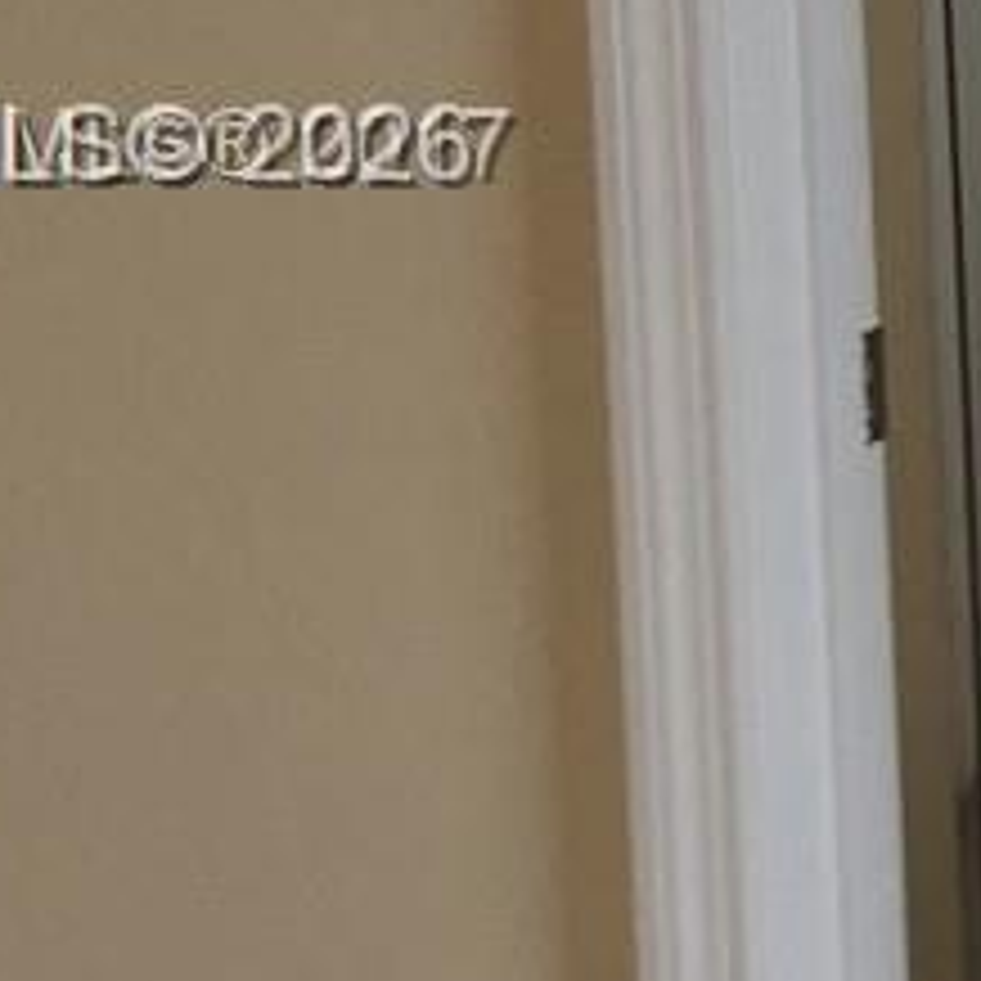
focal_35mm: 188
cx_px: 2673
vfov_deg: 9.3
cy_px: 153
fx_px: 6028
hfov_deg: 8.2
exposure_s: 1/60
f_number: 2.2
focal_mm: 4.15
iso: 40
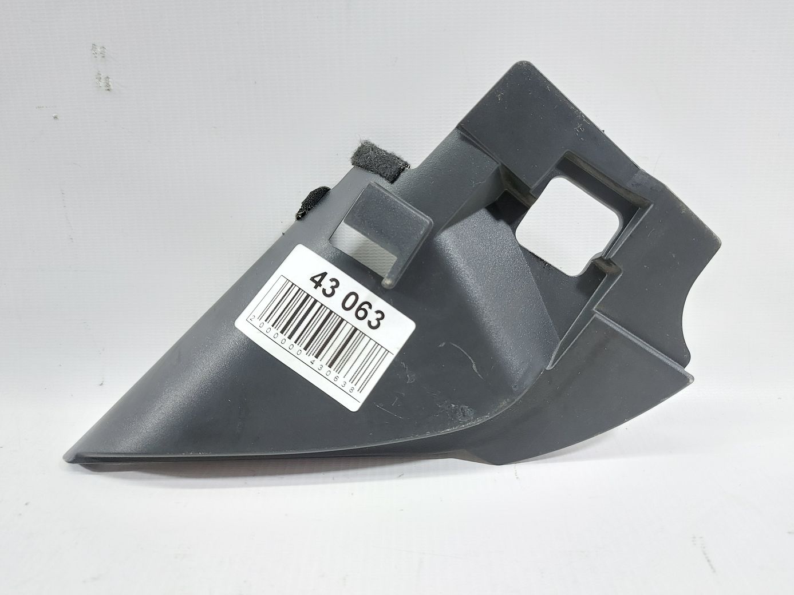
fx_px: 550
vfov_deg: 56.8
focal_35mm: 24
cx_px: 397
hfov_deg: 71.6
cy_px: 298
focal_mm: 5.23
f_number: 1.8
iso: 200
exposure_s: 1/50
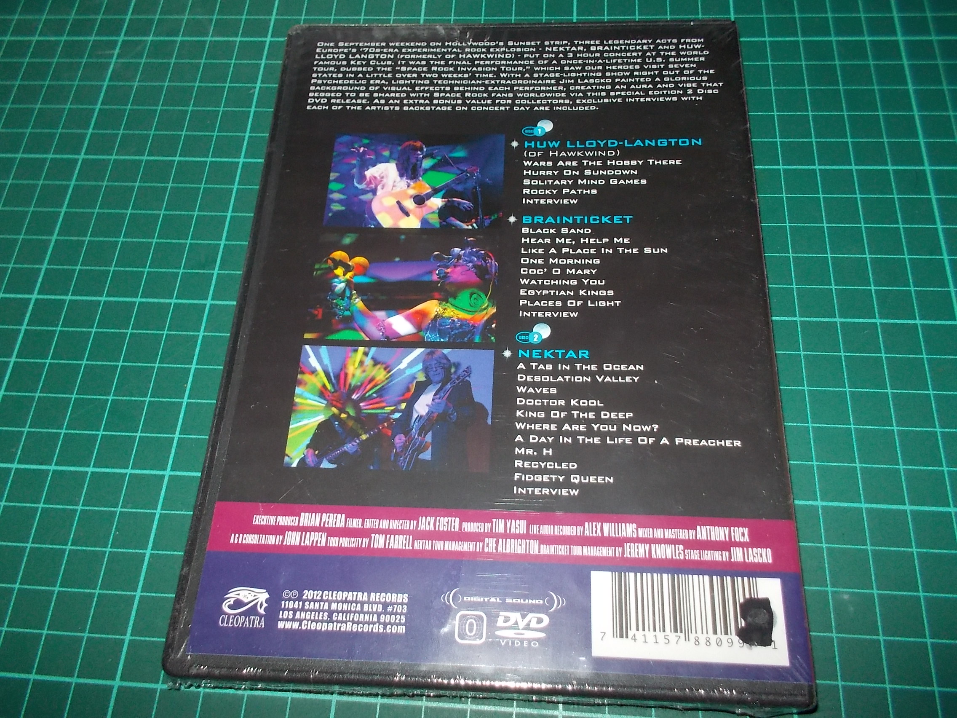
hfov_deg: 61.7
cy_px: 359
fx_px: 802
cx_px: 478
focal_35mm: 29
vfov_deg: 48.2
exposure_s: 1/30
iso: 200
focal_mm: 4.1
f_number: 3.3
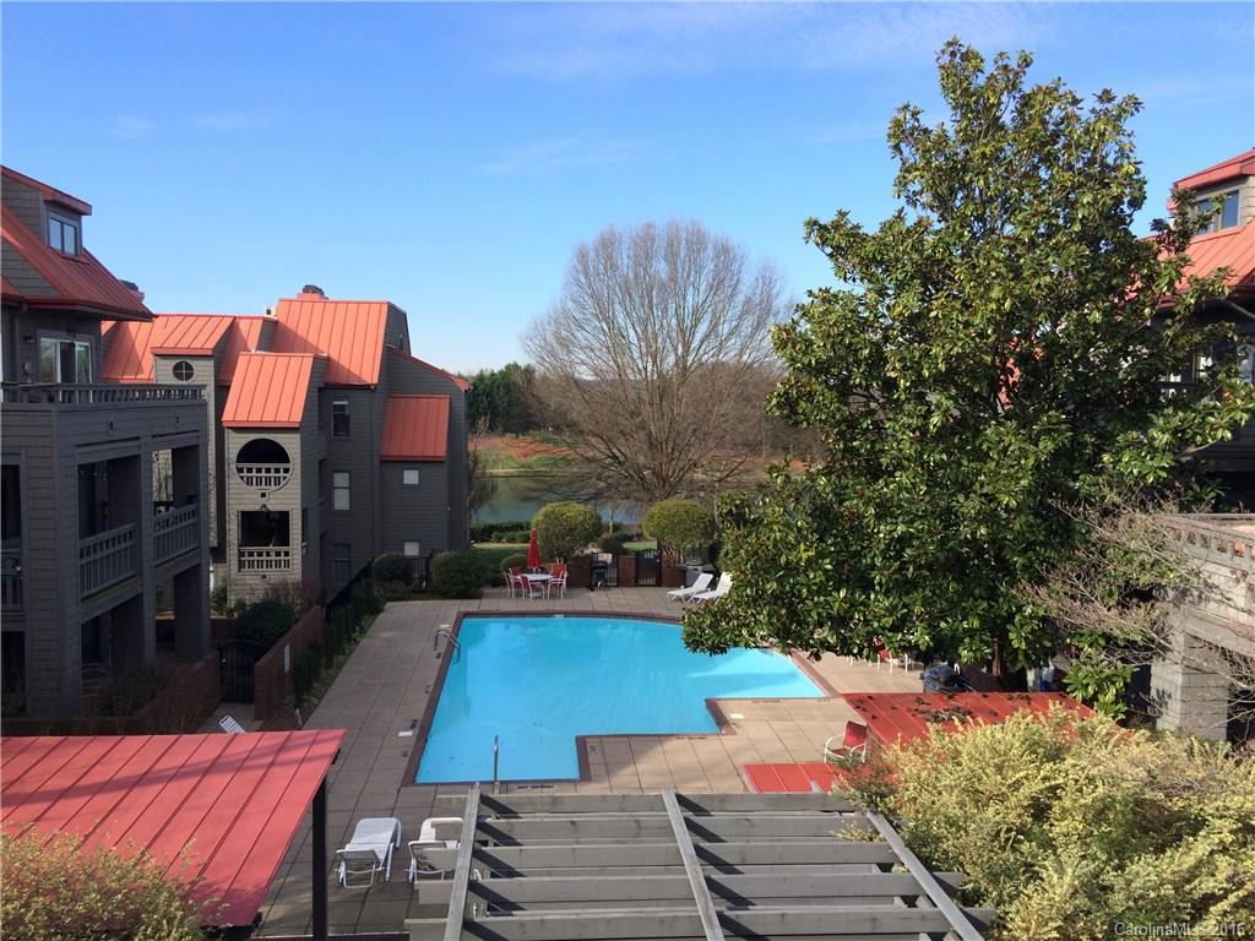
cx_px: 628
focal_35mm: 29
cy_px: 470
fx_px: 1051
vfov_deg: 48.2
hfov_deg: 61.7
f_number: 2.2
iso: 32
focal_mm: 4.15
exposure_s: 1/933
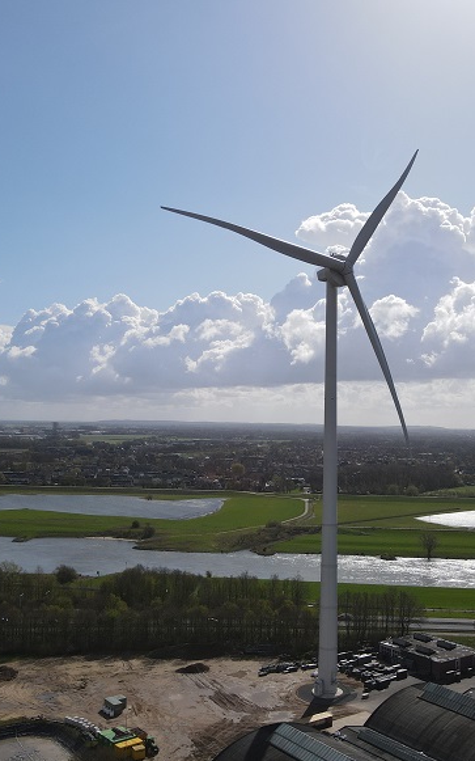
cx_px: 294
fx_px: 725
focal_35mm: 35
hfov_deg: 36.1
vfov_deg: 55.3
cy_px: 385
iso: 100
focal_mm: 4.5
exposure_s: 1/1600
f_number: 2.8
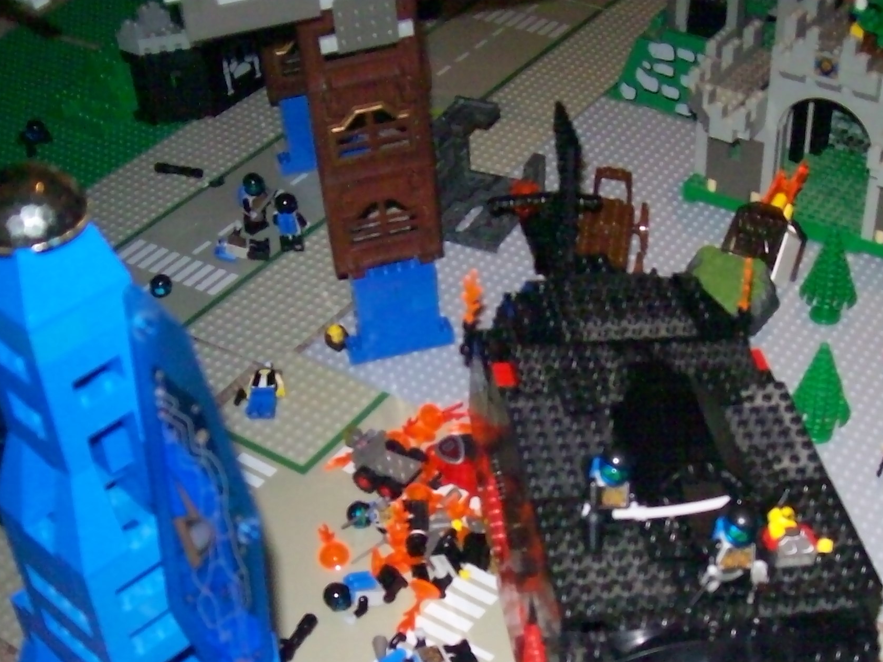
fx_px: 1403
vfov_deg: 26.4
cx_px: 458
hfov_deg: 34.9
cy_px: 437
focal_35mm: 55
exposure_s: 1/128
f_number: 2.7
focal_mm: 6
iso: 200
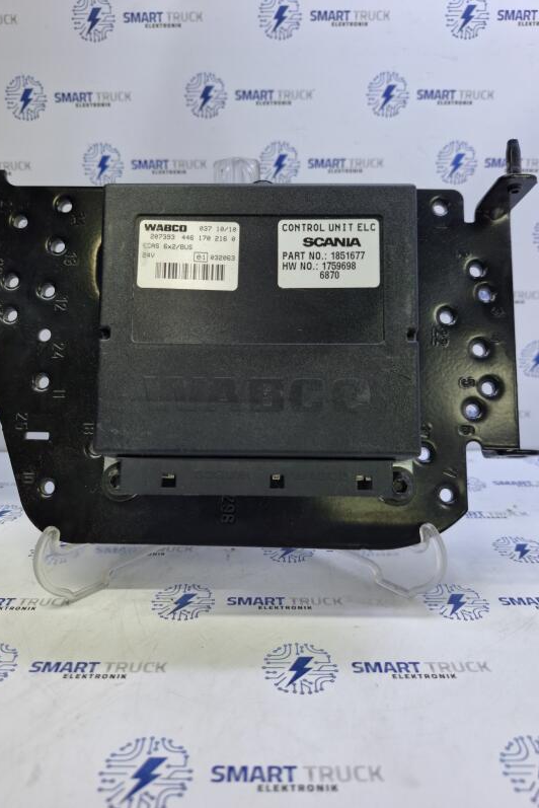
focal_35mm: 24
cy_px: 405
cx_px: 259
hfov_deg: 53.2
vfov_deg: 73.7
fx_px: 538
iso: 64
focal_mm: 5.54
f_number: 1.8
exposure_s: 1/50
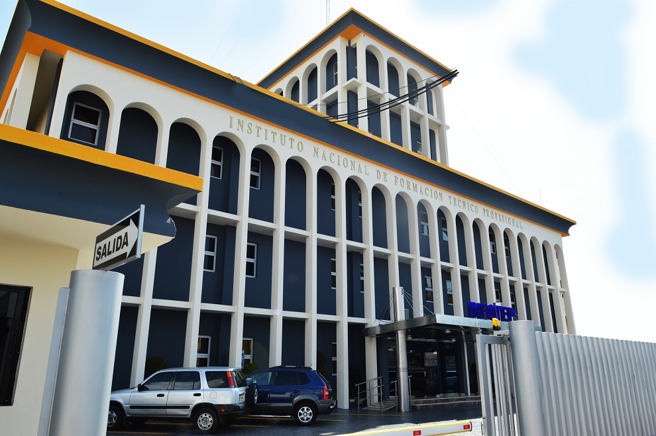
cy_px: 218
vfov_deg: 50.3
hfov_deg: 70.5
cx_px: 328
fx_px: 464
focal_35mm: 26
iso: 200
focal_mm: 17
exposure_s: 1/320
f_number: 9
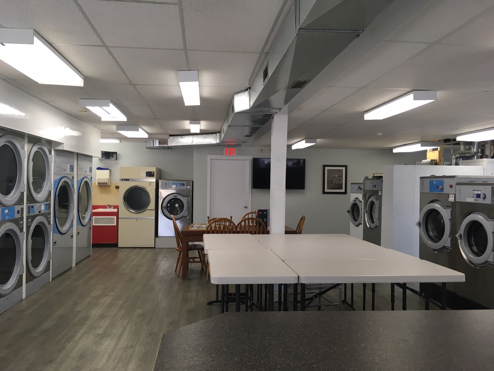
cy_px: 186
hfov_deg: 61.7
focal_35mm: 29
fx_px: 414
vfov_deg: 48.2
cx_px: 247
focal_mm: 4.15
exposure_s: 1/30
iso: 25
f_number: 2.2
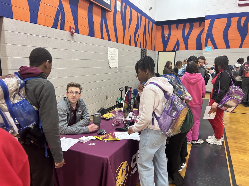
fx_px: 187
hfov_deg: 67.3
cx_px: 124
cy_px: 93
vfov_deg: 53.1
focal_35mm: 26
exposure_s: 1/60
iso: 160
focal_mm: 5.7
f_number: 1.5
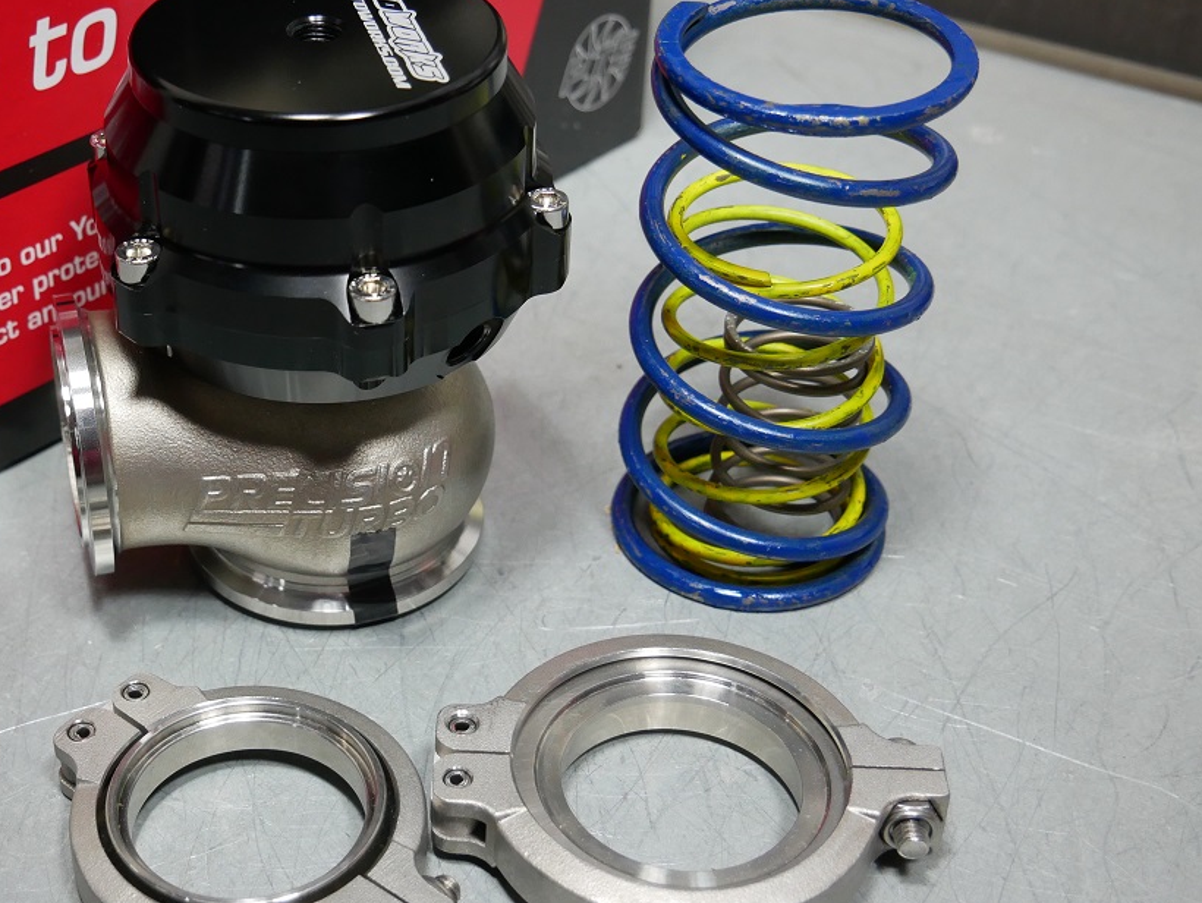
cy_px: 383
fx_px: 1946
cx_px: 386
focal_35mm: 56
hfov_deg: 34.0
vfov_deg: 26.1
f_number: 4.1
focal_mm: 20
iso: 800
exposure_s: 1/60
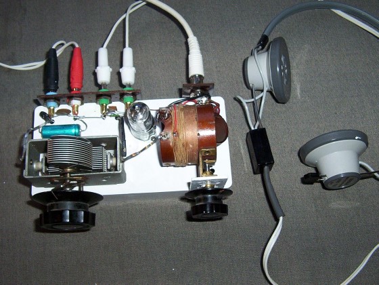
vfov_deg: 36.8
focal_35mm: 39
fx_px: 427
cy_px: 142
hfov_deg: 47.9
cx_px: 190
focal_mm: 5.26
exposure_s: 1/60
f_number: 3.84
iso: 140
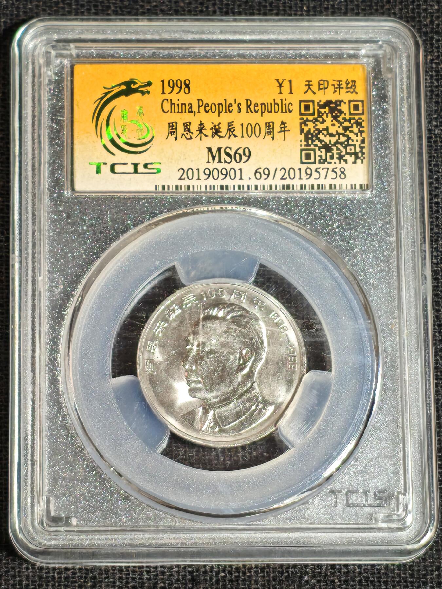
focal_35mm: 126
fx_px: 2145
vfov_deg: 15.6
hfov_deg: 11.8
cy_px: 294
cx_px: 221
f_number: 1.5
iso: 50
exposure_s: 1/188
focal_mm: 4.94
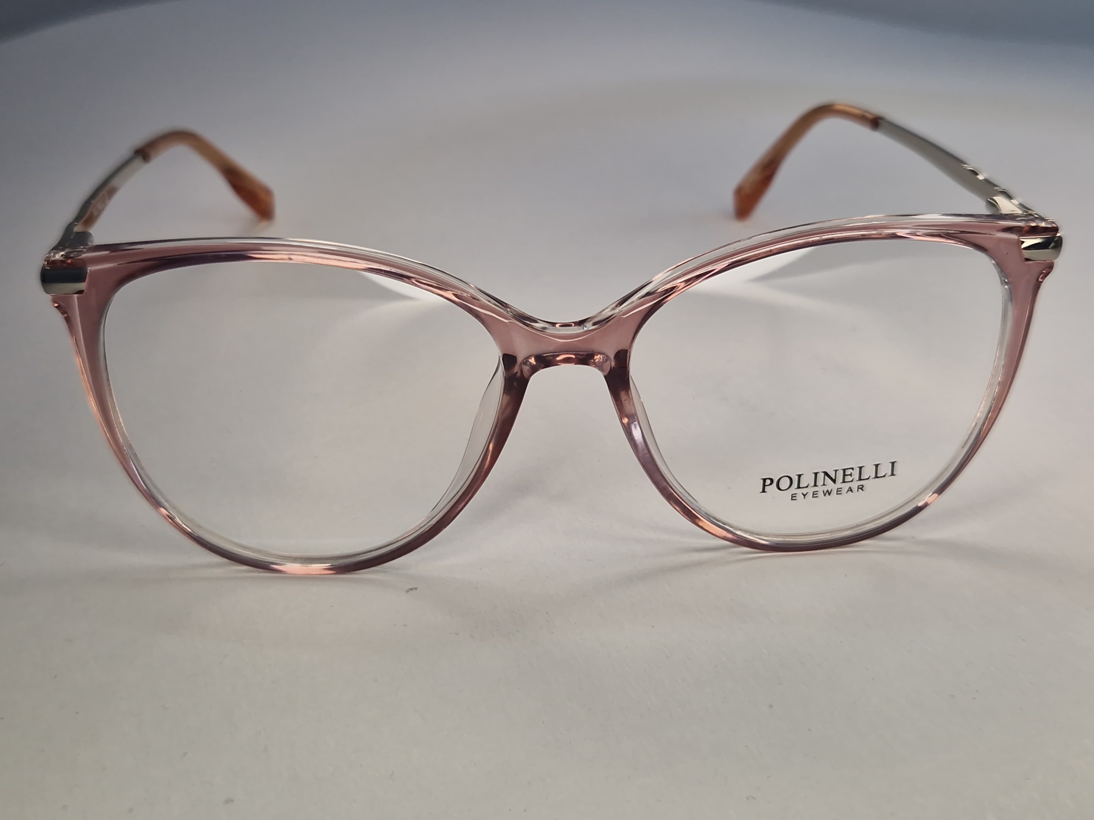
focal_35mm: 23
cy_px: 410
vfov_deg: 58.9
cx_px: 547
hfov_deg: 73.9
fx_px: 727
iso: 50
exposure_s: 1/224
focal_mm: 5.4
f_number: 1.8
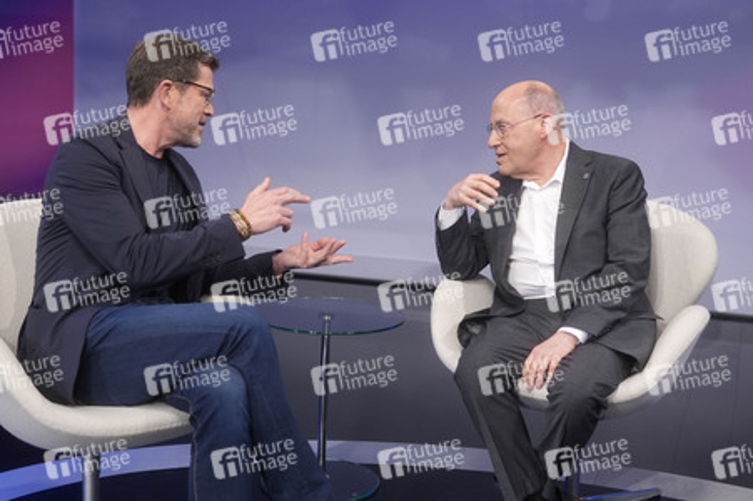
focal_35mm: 45
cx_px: 376
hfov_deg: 43.6
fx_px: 941
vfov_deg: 29.8
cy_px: 250
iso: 640
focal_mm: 30
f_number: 2.2
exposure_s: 1/160
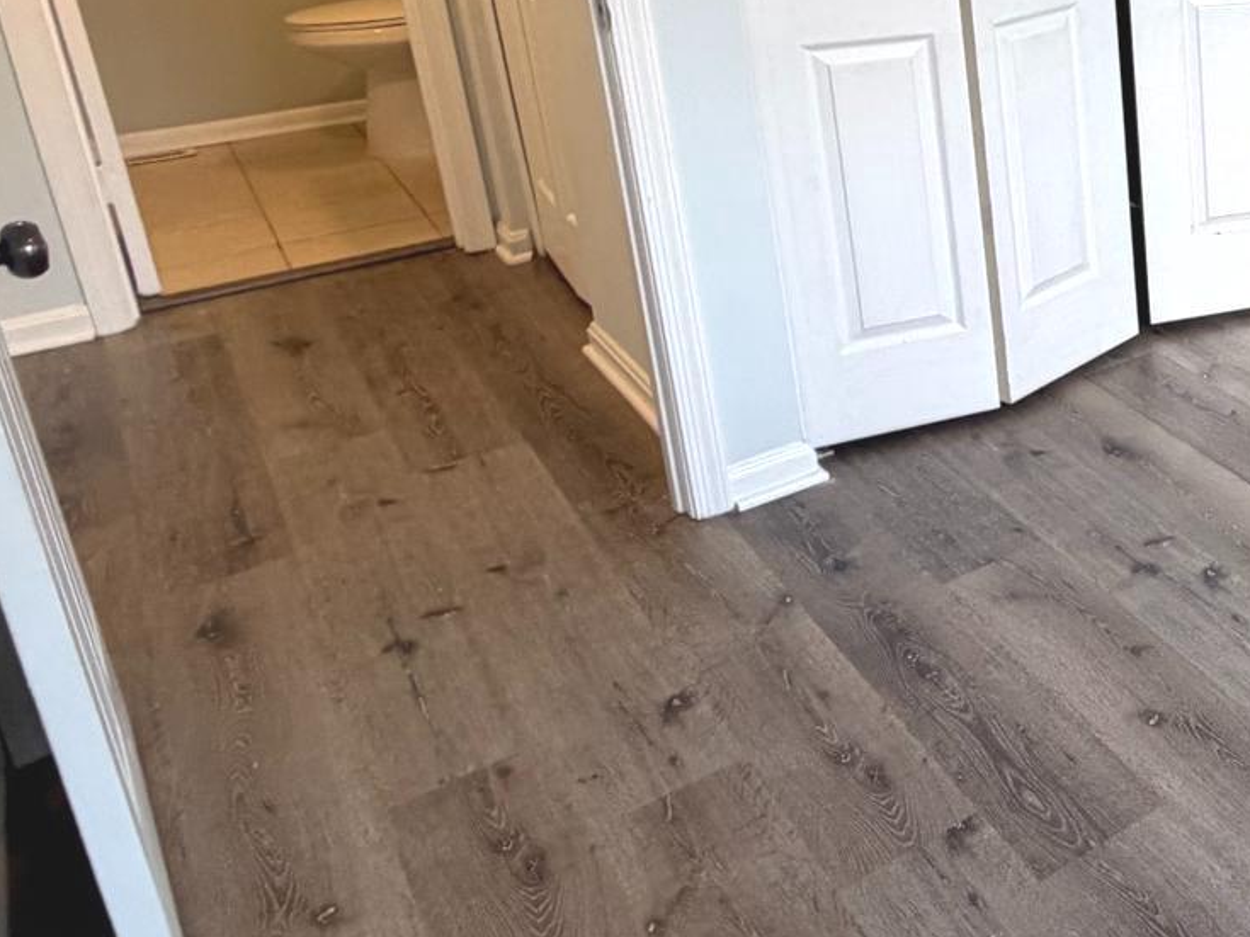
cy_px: 99
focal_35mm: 39
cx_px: 1571
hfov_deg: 35.3
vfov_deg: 34.8
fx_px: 1408
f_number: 2.2
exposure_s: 1/120
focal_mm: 2.22
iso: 200
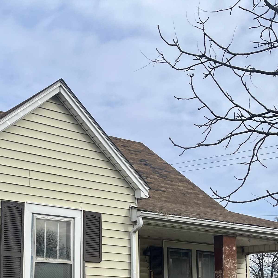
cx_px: 37
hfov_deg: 28.2
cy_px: 226
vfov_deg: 28.4
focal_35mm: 59
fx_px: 536
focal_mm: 5.1
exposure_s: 1/3521
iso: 50
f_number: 1.6
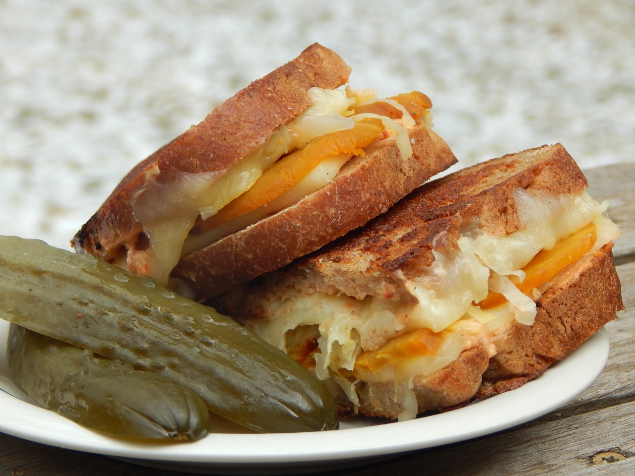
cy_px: 238
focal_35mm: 131
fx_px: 2403
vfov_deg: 11.3
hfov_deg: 15.1
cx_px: 318
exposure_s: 1/80
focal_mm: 23.4
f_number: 4.8
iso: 125
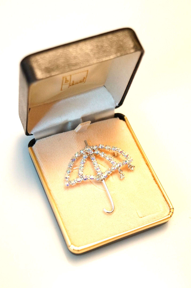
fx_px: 599
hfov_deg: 18.1
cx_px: 96
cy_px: 144
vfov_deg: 27.0
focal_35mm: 75
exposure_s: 1/30
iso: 3200
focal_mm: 50
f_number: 5.6
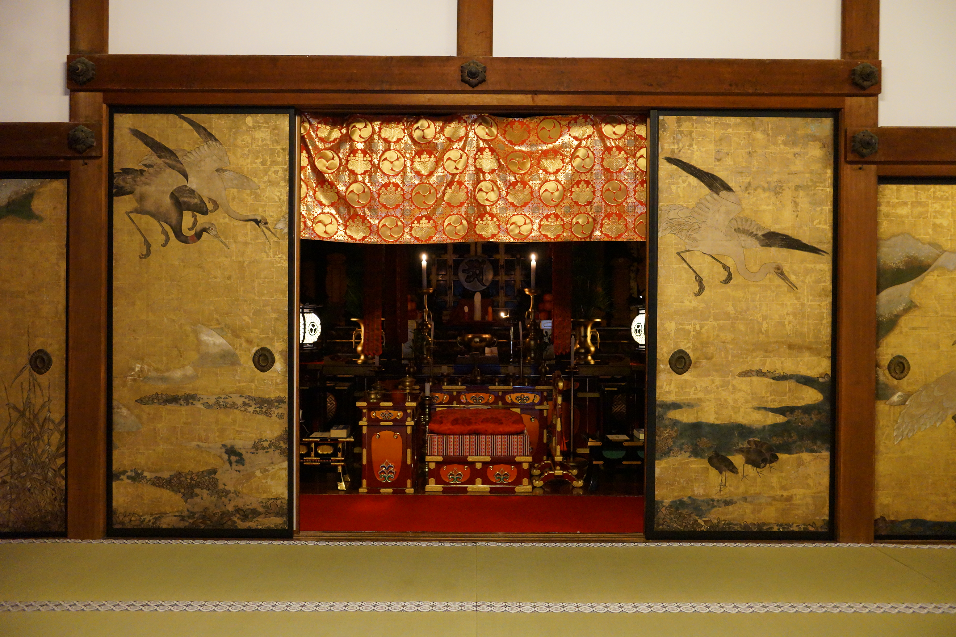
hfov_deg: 61.9
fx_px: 797
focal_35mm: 30
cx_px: 478
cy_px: 318
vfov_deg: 43.6
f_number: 2.8
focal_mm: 30
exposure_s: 1/40
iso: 6400
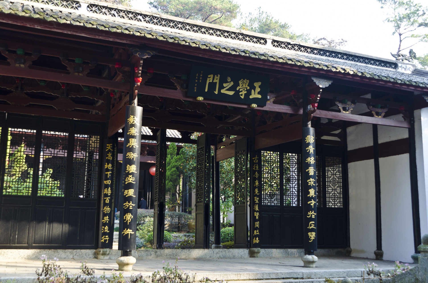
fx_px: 445
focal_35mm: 38
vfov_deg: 35.3
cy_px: 142
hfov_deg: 51.4
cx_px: 214
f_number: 7.1
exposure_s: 1/25
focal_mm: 25
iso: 100
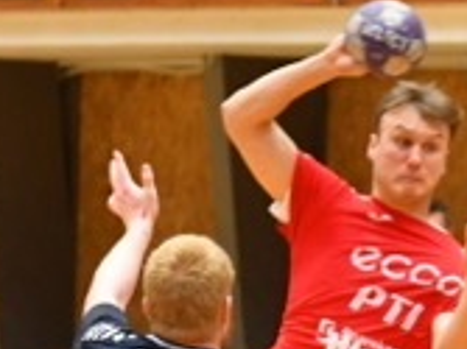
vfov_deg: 3.8
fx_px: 5217
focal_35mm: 387
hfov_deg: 5.1
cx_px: 383
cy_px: 443
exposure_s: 1/500
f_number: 2.8
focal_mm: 70
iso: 3600
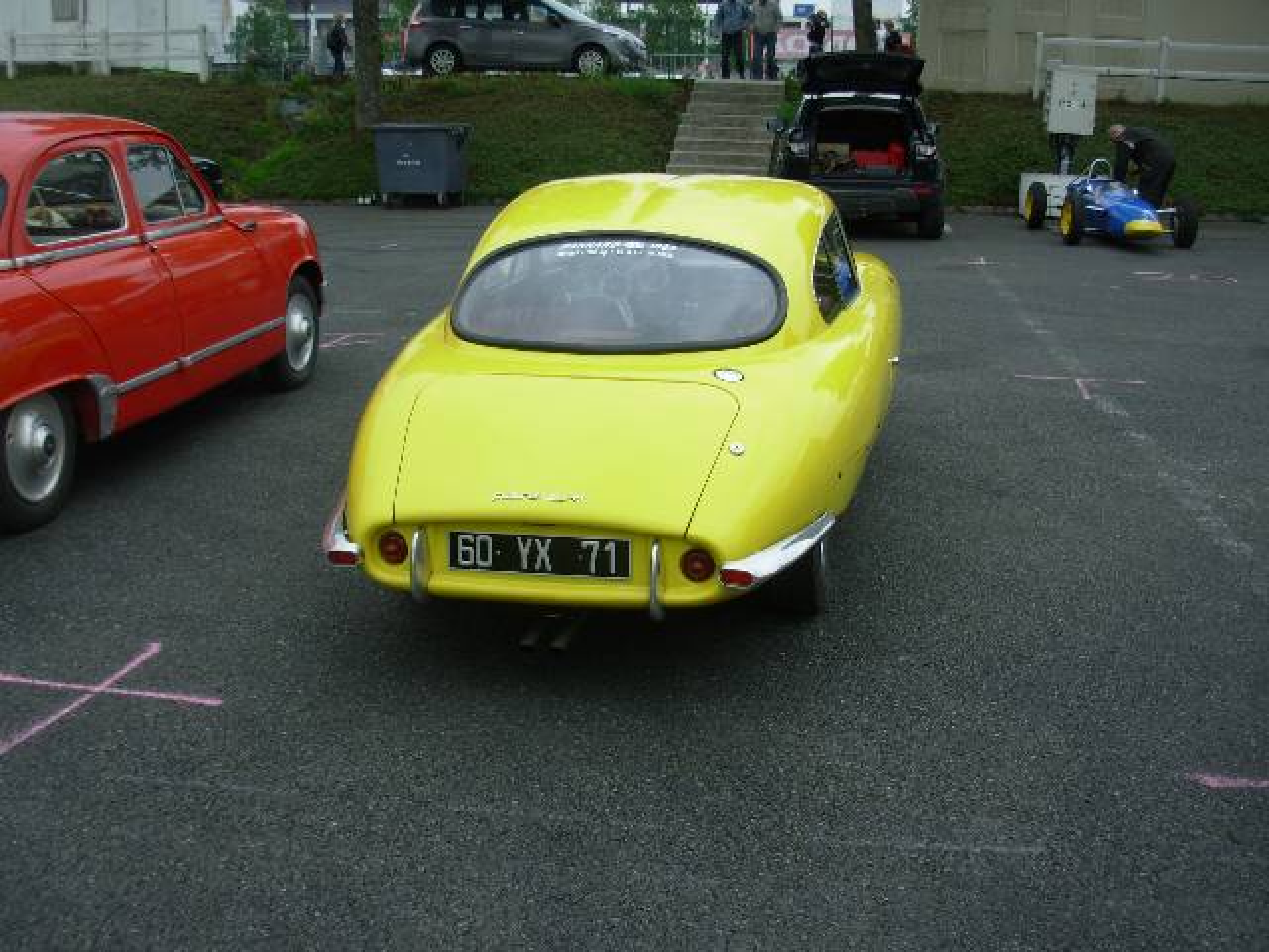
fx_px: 1393
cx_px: 634
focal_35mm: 38
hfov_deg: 49.0
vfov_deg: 37.7
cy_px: 476
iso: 50
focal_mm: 6.3
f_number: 2.9
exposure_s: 1/497
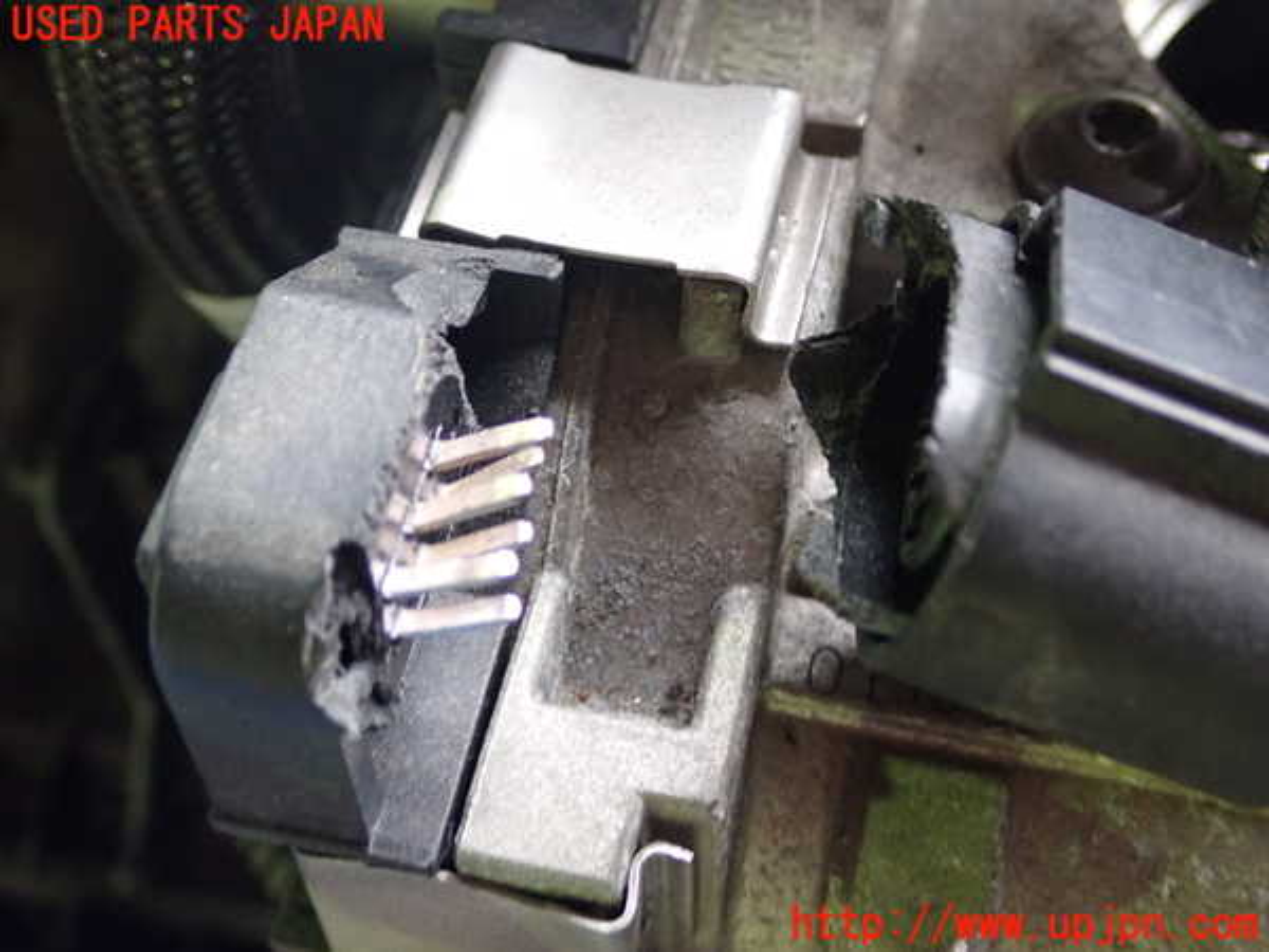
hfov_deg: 40.4
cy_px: 476
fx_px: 1723
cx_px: 634
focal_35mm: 47
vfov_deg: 30.9
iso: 800
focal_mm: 8.4
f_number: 3.1
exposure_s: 1/15
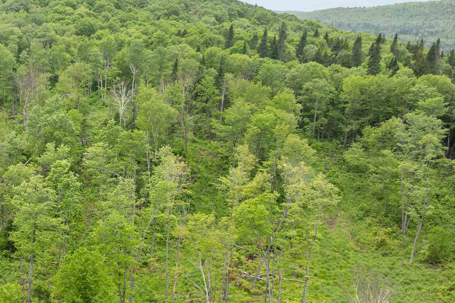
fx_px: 632
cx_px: 48
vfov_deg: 26.6
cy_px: 232
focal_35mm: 50
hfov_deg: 37.1
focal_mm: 12.29
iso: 130
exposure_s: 1/640
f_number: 2.8
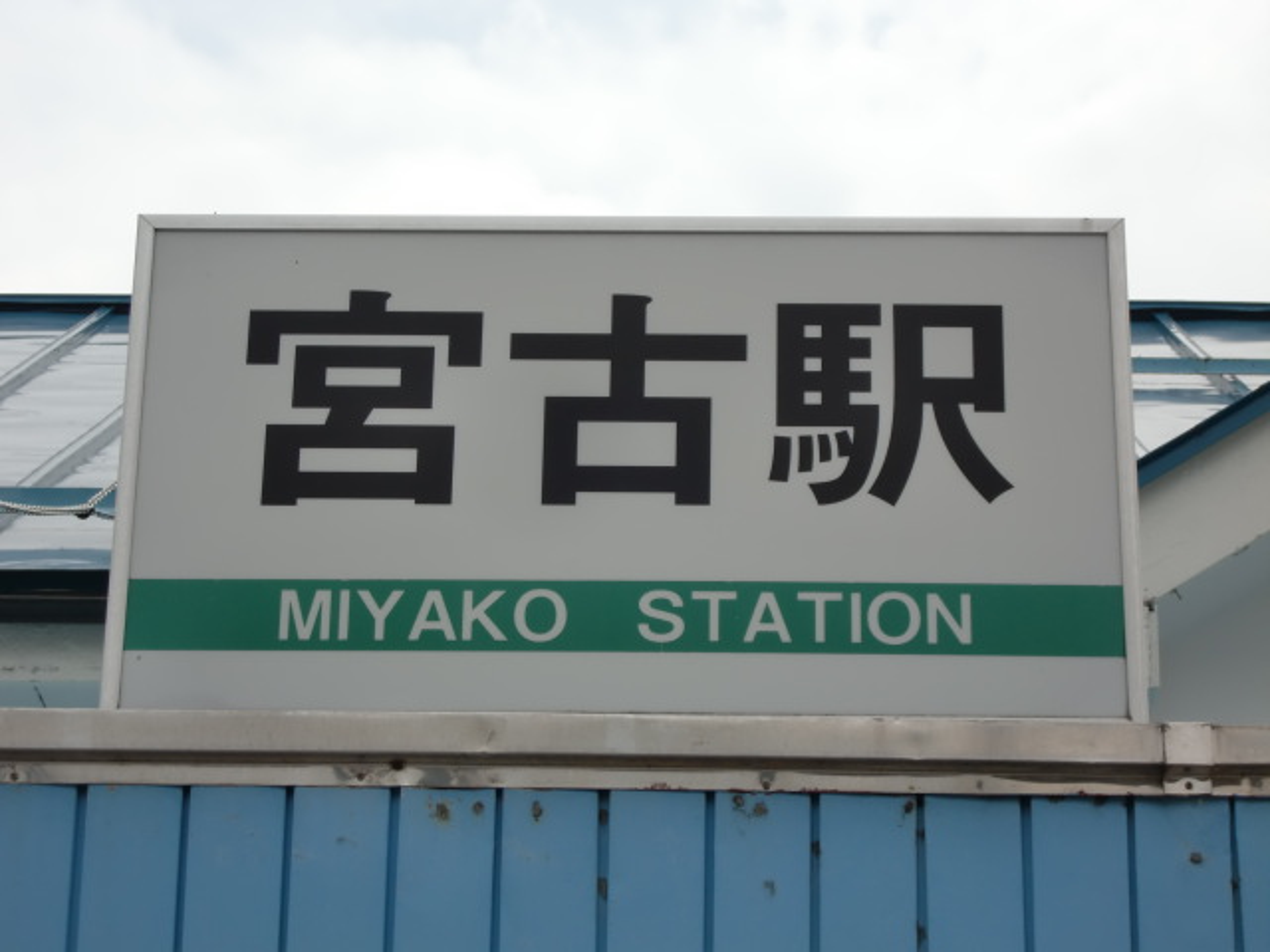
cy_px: 476
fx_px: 4109
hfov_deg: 17.6
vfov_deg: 13.2
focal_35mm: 112
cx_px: 635
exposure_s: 1/400
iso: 64
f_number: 5.8
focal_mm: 19.6
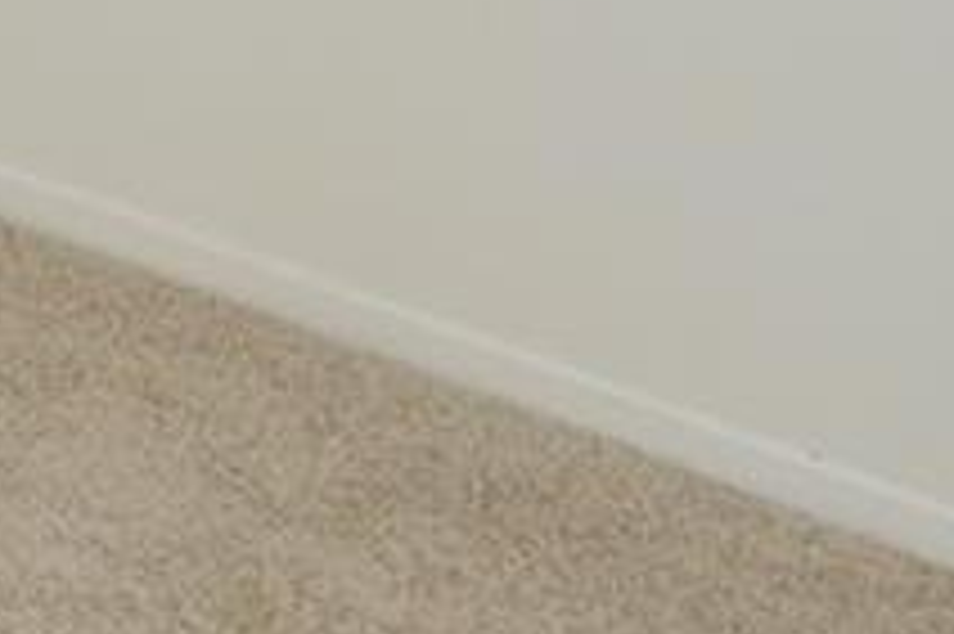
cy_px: -632
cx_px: -1476
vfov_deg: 9.4
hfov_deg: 11.7
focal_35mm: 136
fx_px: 3601
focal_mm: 12
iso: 220
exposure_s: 1/125
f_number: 5.6
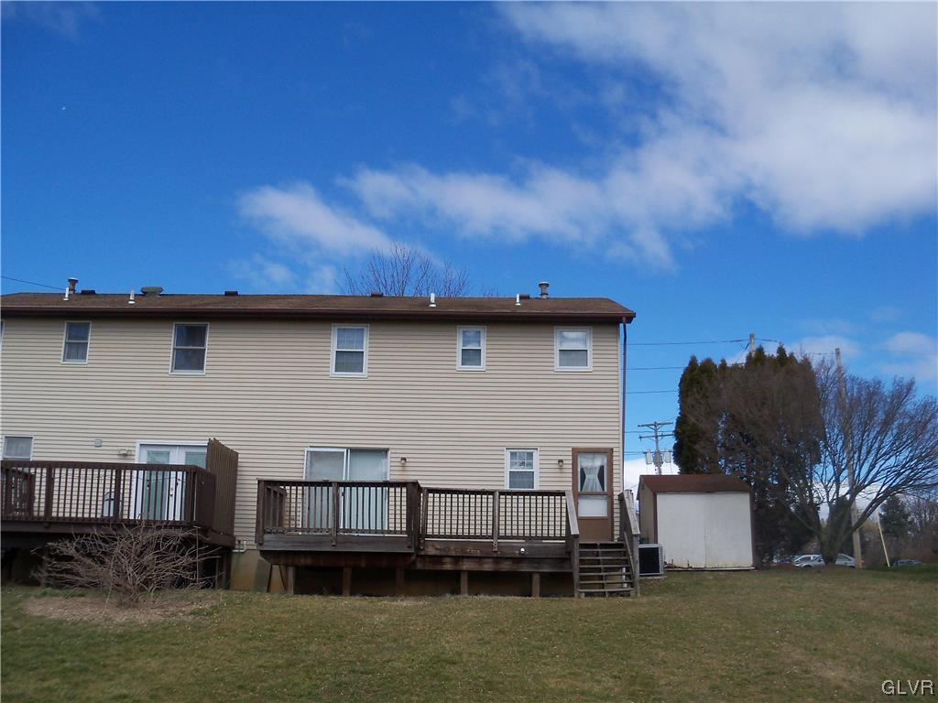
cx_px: 469
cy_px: 352
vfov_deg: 40.7
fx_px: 948
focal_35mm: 35
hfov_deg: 52.6
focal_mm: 6.2
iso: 80
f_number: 3.5
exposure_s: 1/1000
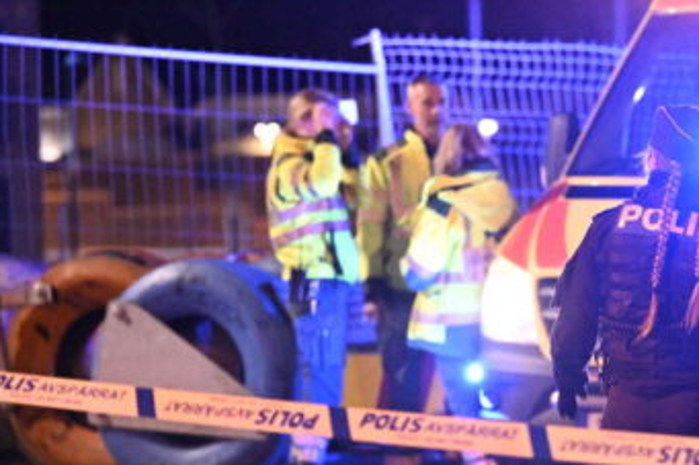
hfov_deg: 8.4
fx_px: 4716
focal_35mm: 243
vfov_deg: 5.6
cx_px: 713
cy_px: 272
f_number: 2.8
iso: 5600
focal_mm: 115
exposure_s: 1/100
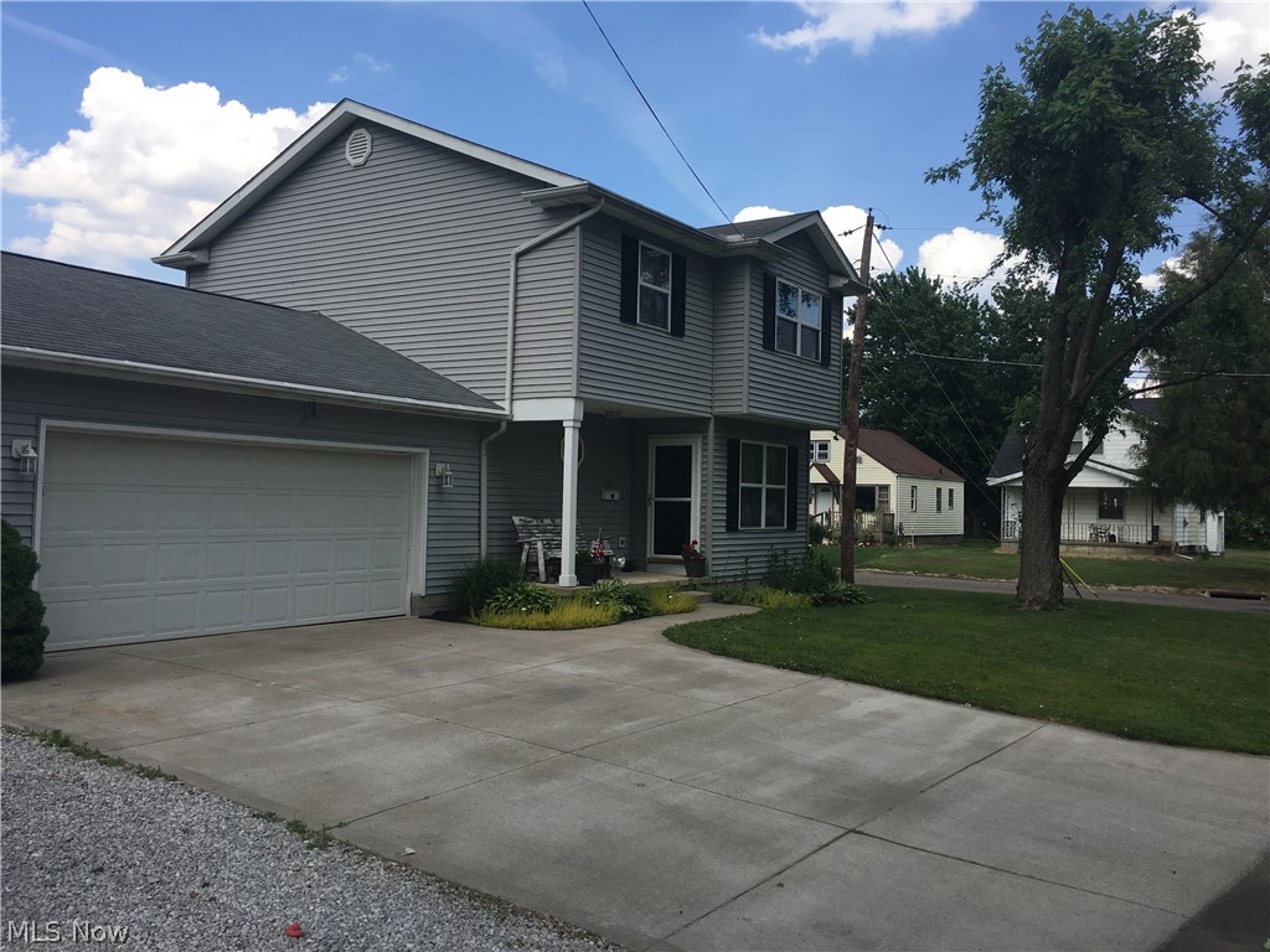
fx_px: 1064
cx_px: 635
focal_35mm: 29
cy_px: 476
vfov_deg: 48.2
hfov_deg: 61.7
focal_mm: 4.15
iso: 25
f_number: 2.2
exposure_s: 1/1131
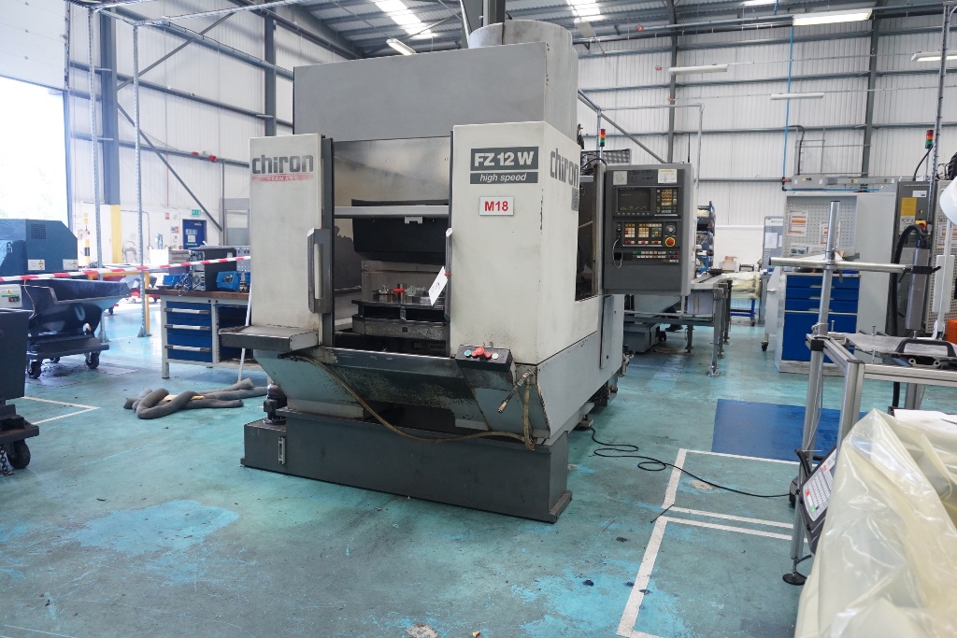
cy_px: 319
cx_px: 478
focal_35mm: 24
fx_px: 638
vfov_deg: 53.1
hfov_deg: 73.7
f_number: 4
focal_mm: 16
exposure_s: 1/160
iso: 1000
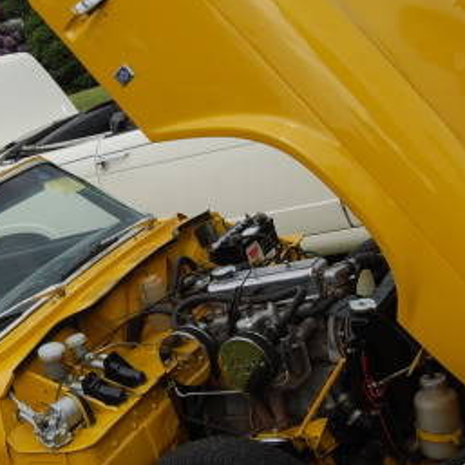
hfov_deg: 22.6
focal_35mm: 75
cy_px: 214
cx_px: 90
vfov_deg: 23.0
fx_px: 1145
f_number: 9
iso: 200
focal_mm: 19
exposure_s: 1/320
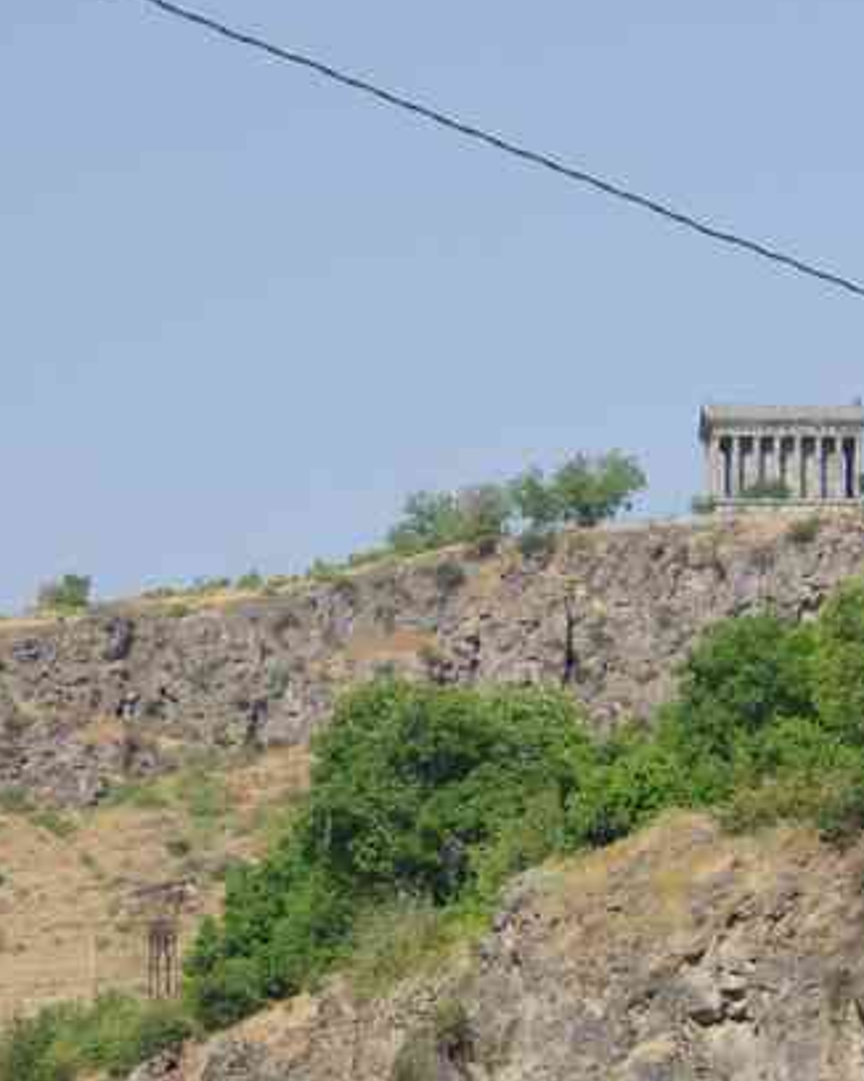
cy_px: 1093
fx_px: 8605
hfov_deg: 5.7
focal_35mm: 269
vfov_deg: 7.2
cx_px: 641
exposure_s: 1/125
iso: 200
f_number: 9
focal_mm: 77.5
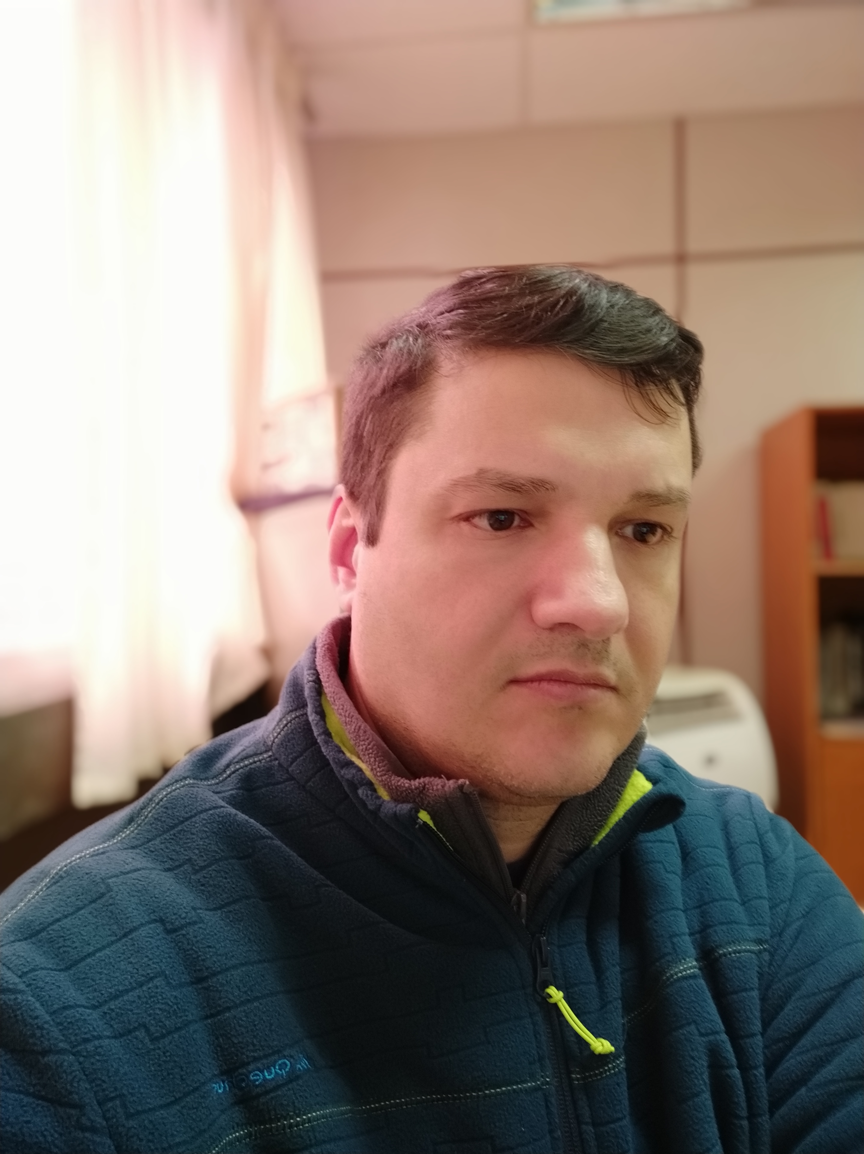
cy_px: 577
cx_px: 432
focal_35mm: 22
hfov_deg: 61.0
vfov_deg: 76.4
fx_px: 733
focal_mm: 3.86
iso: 418
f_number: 2.2
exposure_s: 1/30
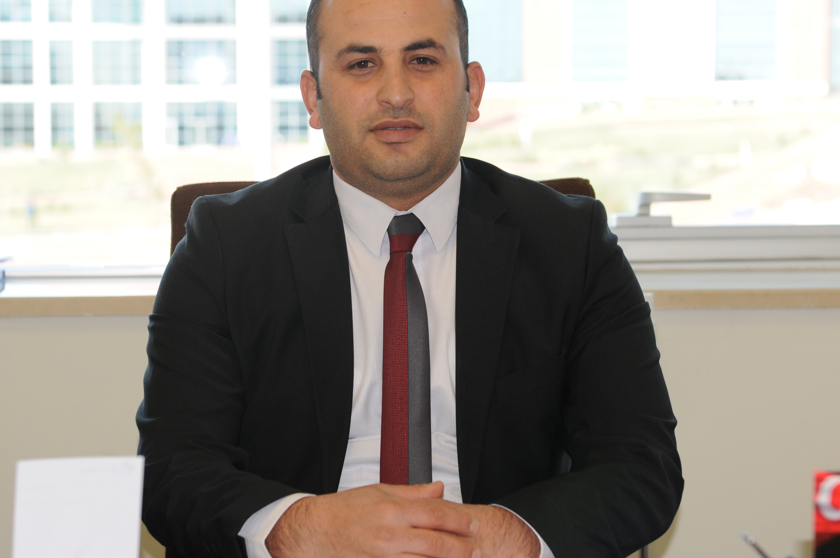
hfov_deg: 20.4
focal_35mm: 100
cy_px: 265
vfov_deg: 13.7
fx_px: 2330
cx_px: 386
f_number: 4.5
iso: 500
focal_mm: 58
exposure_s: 1/125
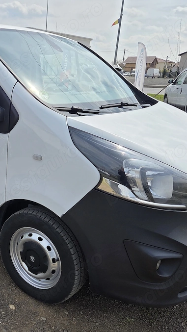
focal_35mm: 37
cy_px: 177
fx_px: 326
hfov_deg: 30.1
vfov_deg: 54.0
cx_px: 6
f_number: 1.8
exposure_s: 1/5862
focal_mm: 5.4
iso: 80
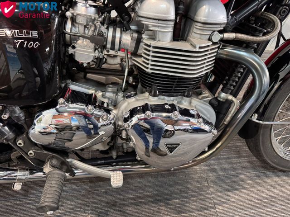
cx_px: 145
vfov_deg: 56.8
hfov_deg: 71.6
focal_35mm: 24
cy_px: 108
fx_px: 201
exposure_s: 1/33
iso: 640
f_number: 1.78
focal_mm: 6.76
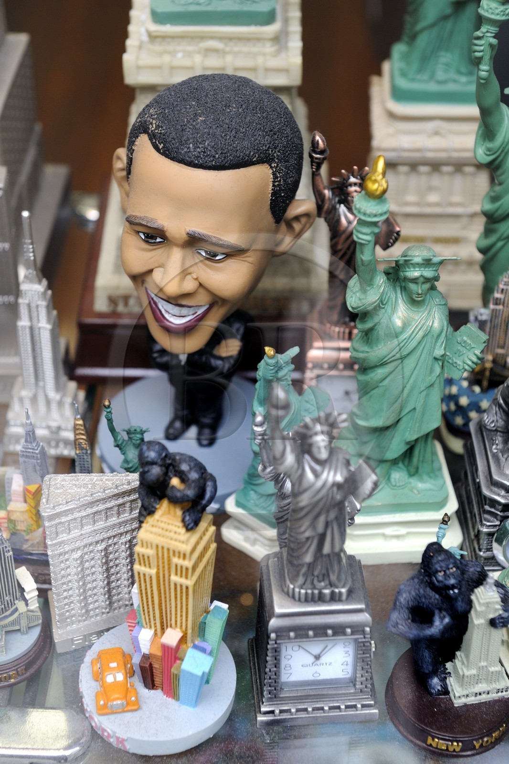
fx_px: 1315
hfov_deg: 21.9
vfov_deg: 32.4
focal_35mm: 62
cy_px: 382
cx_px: 254
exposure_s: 1/250
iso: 800
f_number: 5
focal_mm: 62
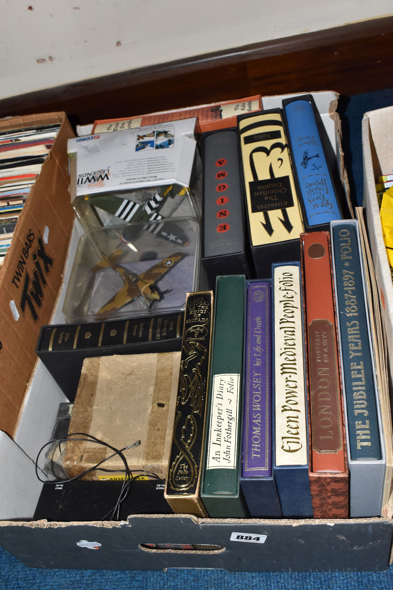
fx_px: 589
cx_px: 196
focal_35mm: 36
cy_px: 295
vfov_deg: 53.1
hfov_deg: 36.9
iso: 800
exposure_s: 1/60
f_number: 8
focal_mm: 24
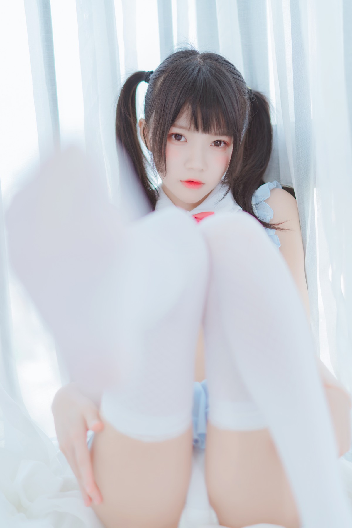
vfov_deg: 39.6
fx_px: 733
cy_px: 264
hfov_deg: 27.0
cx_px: 176
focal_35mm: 50
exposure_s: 1/250
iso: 100
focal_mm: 50
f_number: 1.4
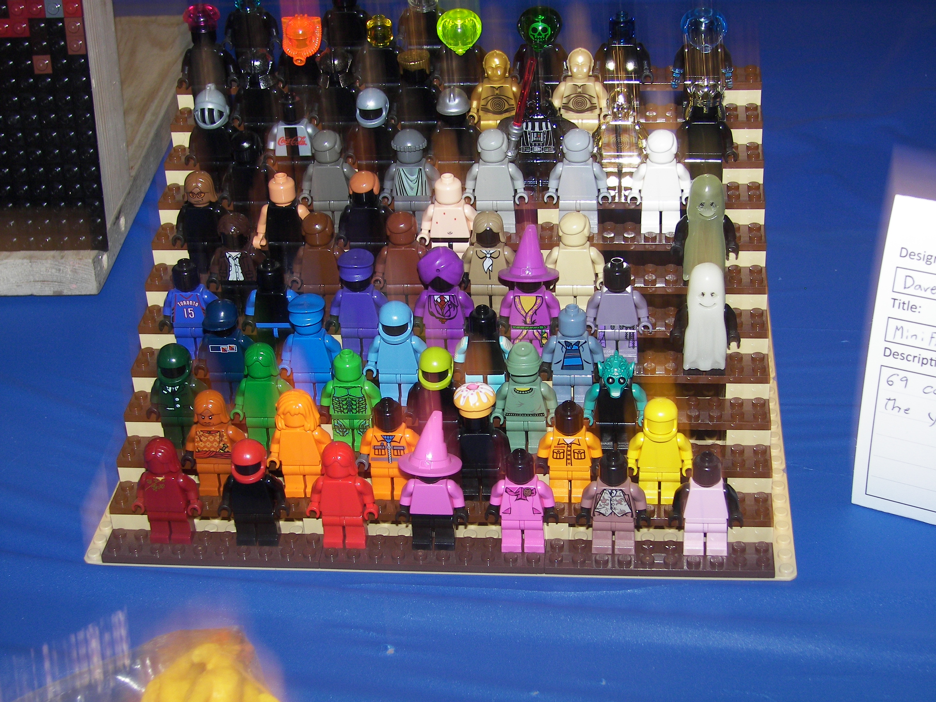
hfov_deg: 31.2
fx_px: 1676
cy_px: 351
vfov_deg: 23.7
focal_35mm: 62
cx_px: 468
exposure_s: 1/30
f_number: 2.8
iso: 64
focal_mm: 10.3
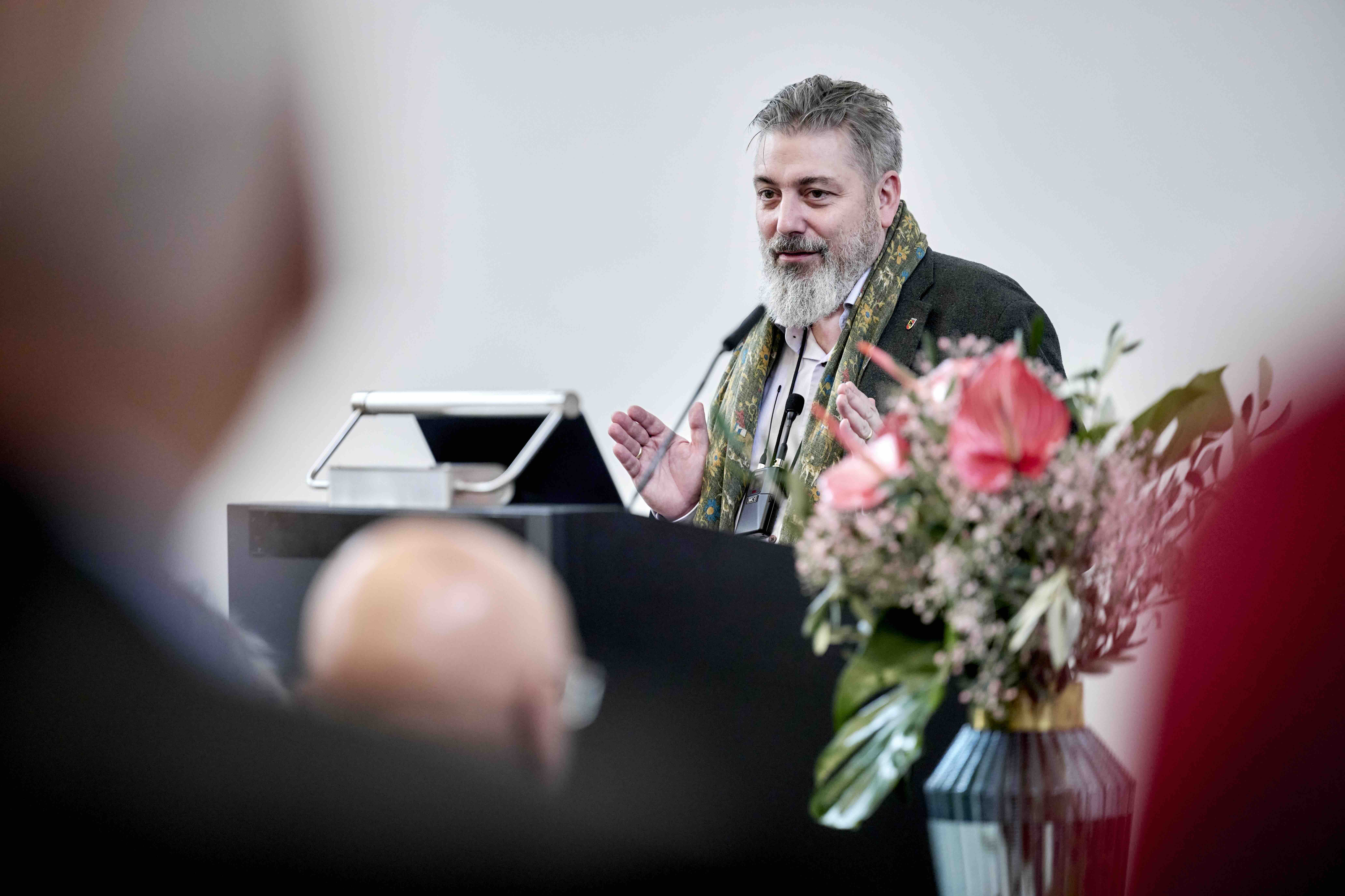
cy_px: 448
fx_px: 7098
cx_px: 672
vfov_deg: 7.2
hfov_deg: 10.8
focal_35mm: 190
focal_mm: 190
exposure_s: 1/250
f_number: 2.8
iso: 1600
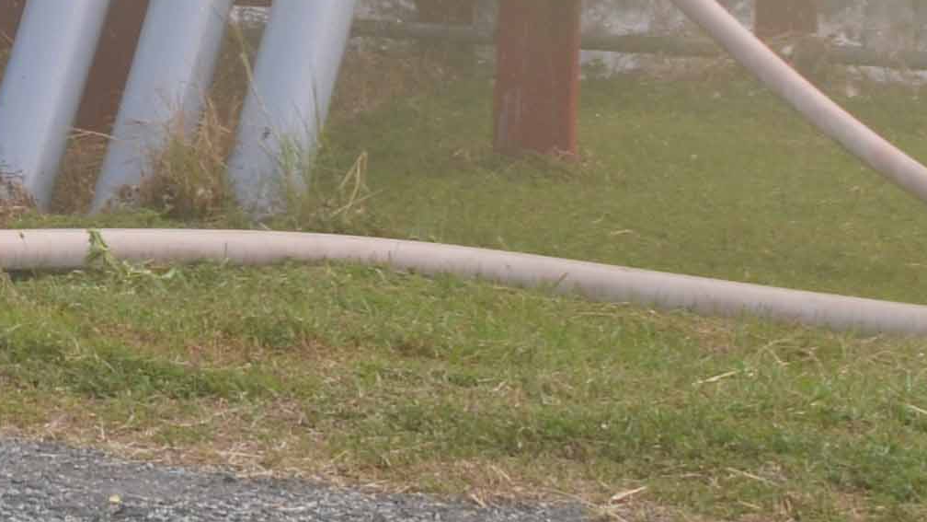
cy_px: -788
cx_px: -493
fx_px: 3884
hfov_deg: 12.8
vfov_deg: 7.2
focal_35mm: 158
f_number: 8
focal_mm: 22
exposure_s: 1/250
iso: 100
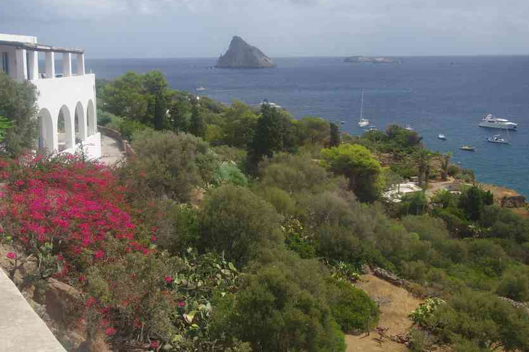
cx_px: 220
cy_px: 157
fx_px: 711
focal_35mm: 48
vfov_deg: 27.8
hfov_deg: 40.7
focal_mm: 26.9
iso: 200
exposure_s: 1/100
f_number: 11
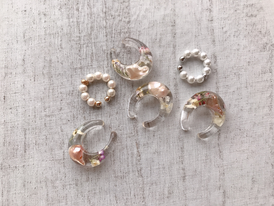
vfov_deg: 49.7
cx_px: 137
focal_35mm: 28
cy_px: 103
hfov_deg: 63.4
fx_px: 222
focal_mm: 3.99
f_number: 1.8
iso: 32
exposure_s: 1/30
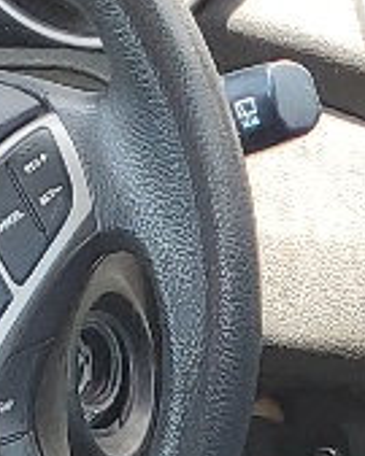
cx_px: 803
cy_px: 1179
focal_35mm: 240
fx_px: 3244
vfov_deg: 7.4
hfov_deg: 6.2
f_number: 1.5
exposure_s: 1/120
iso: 50
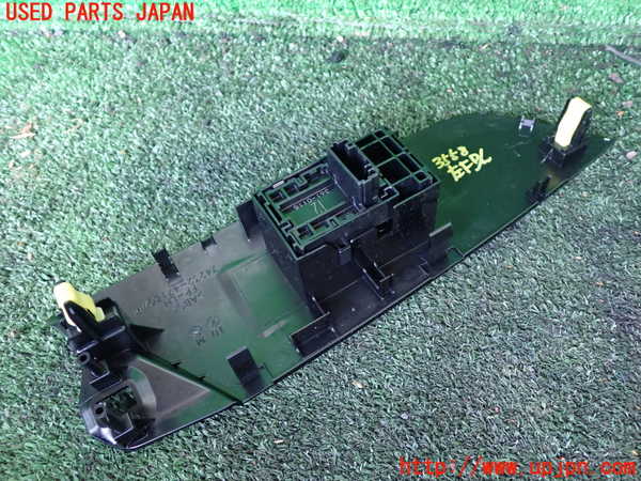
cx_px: 320
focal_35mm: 30
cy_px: 240
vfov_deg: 46.8
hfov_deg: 60.0
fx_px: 556
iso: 800
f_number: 2.3
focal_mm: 5.4
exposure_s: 1/20
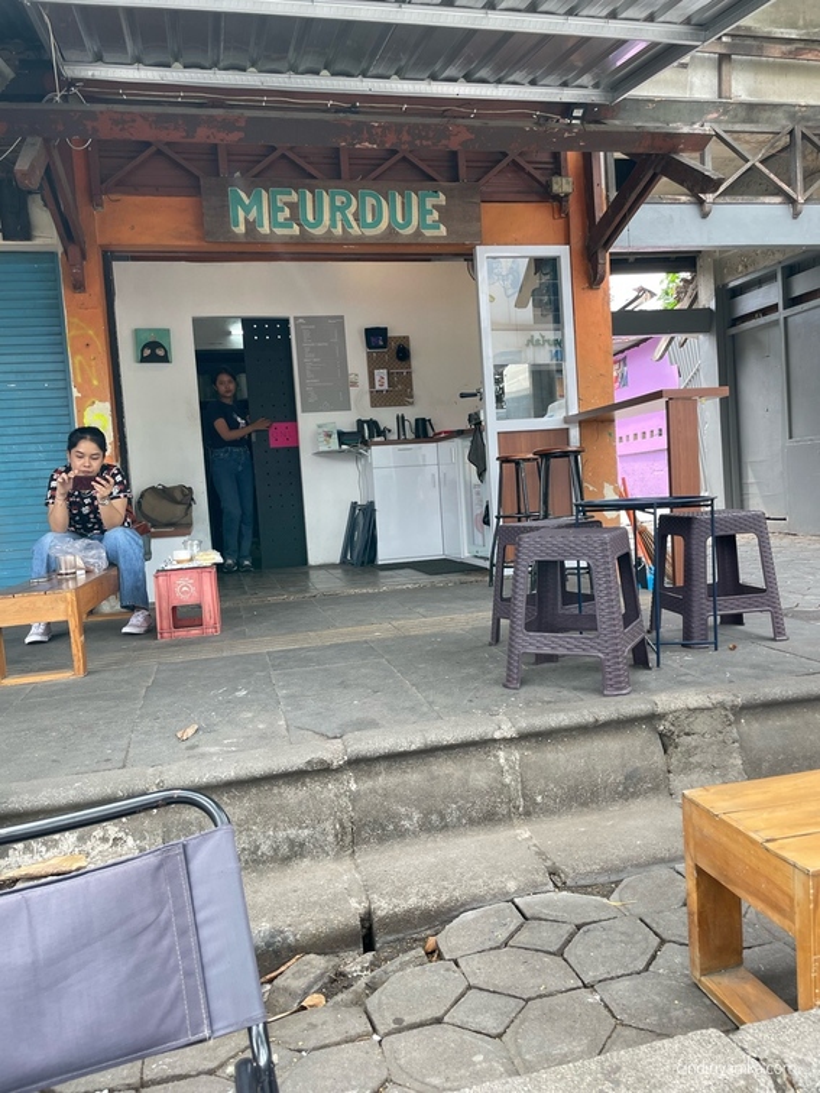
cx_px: 410
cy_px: 546
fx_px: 821
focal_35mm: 26
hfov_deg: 53.1
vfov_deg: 67.3
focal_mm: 4.2
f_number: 1.6
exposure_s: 1/121
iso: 40
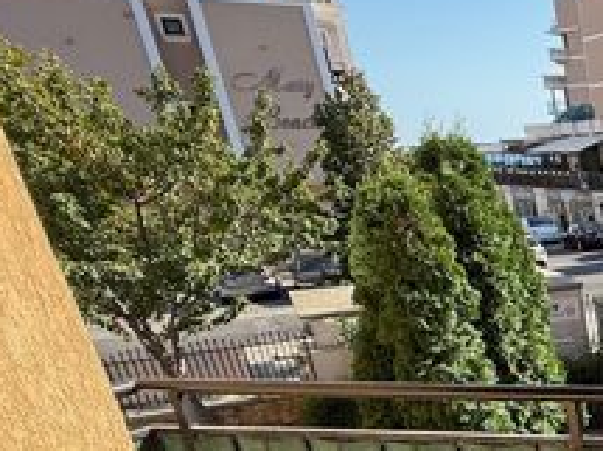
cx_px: 888
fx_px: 801
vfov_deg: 29.0
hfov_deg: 28.4
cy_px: 473
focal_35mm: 46
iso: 50
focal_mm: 2.22
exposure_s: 1/328
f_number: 2.2
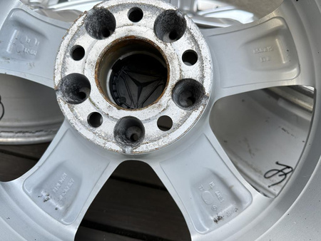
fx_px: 223
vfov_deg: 56.9
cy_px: 120
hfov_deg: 71.6
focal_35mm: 24
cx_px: 160
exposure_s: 1/121
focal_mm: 6.86
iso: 64
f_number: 1.78
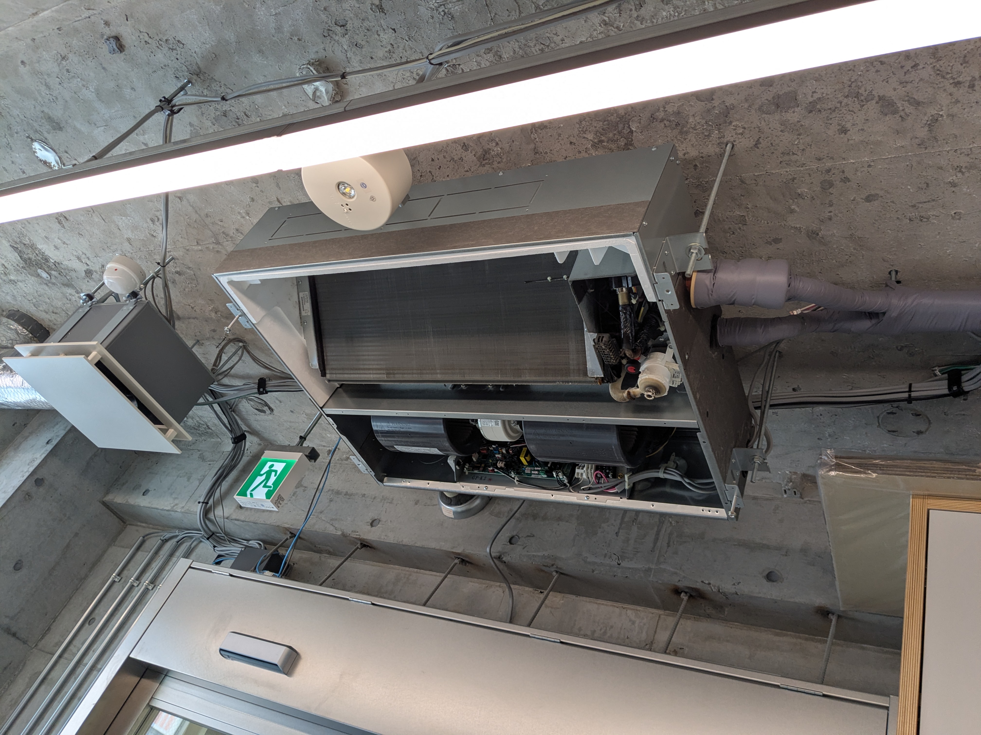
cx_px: 490
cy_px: 368
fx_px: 765
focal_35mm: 27
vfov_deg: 51.4
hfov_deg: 65.3
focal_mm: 4.38
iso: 62
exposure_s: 1/99.9
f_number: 1.73
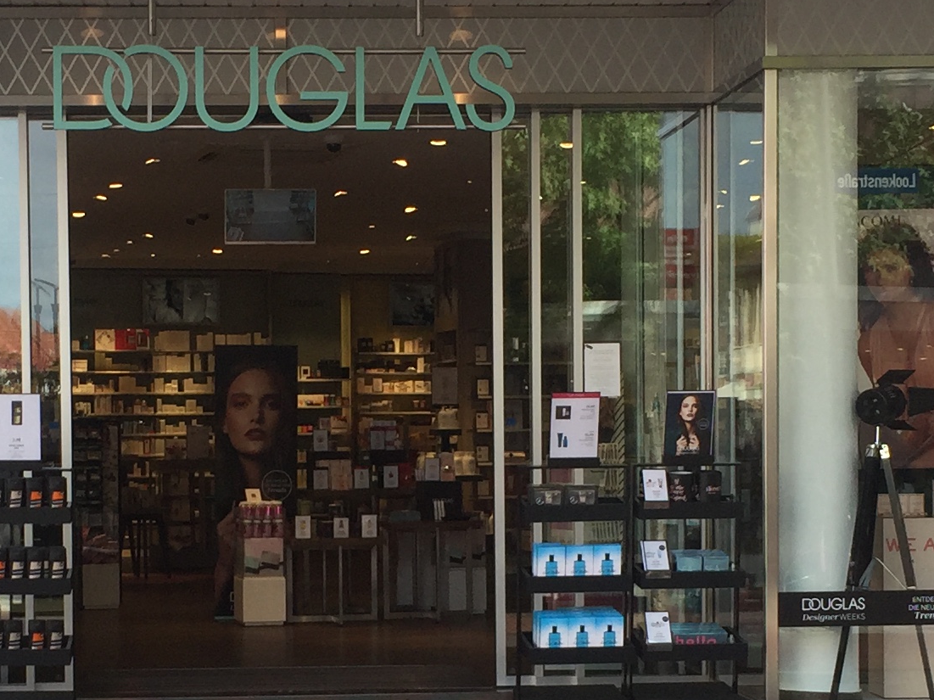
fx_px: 2320
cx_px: 350
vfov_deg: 17.1
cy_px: 524
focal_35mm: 86
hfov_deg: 22.7
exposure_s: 1/706
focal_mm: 4.15
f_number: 2.2
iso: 32
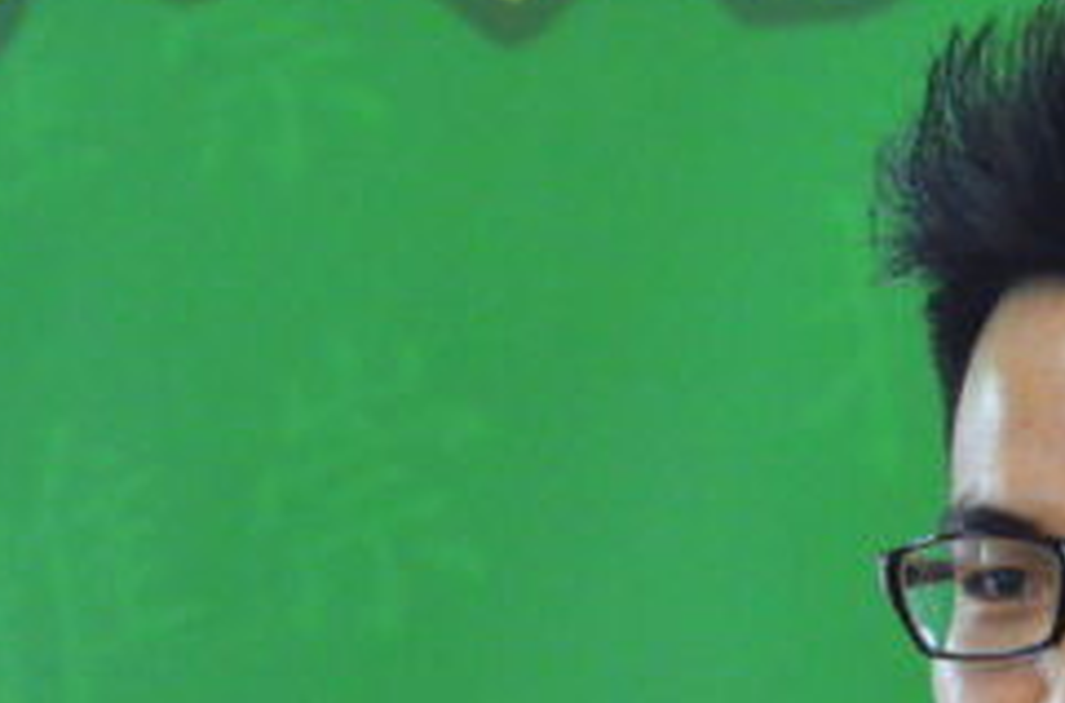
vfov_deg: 2.0
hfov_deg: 3.1
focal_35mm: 672
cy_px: 608
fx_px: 19805
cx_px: 893
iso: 3200
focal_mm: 135
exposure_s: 1/100
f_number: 5.6
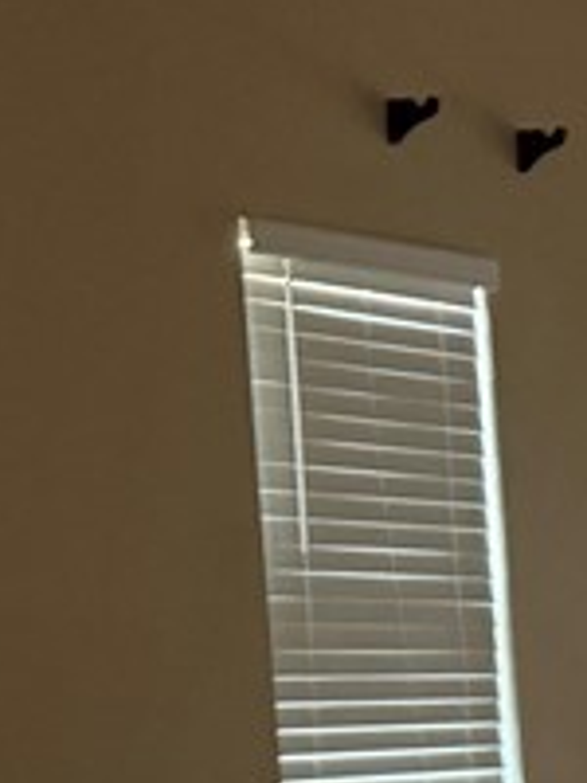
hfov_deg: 10.2
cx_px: 1503
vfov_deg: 15.3
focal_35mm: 123
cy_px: 1010
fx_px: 2781
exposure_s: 1/51
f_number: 1.78
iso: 800
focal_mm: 6.76
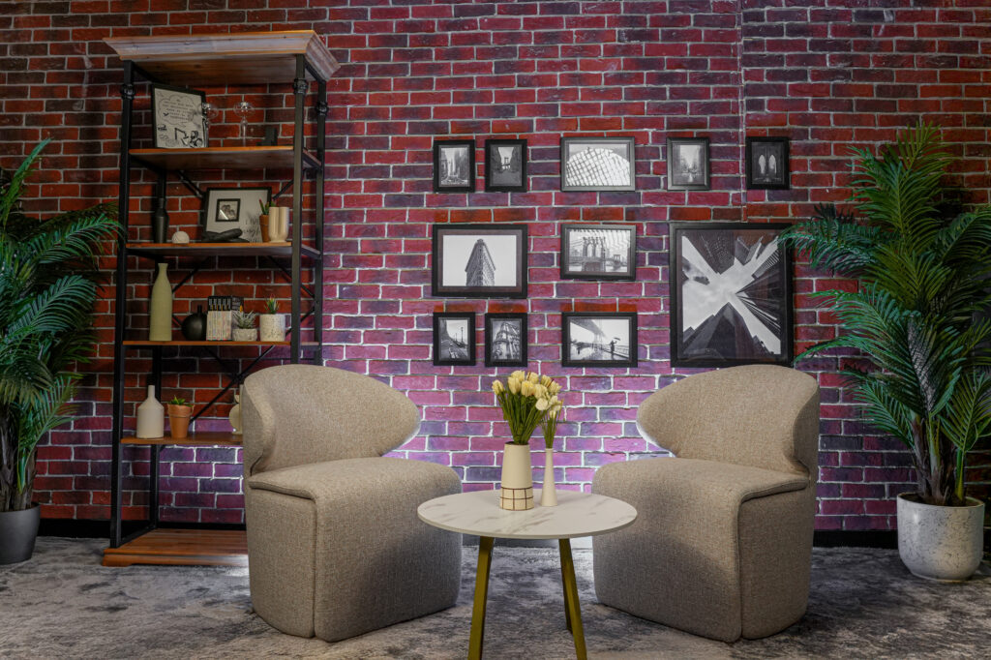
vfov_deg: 47.9
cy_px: 330
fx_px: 743
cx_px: 496
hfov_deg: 67.4
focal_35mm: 27
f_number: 2.8
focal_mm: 18
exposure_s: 1/40
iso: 500
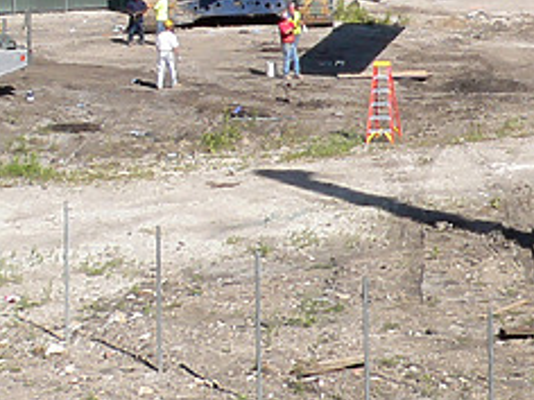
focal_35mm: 137
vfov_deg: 10.3
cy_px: -261
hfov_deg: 13.5
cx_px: 812
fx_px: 2113
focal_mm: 6
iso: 80
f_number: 4
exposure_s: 1/500
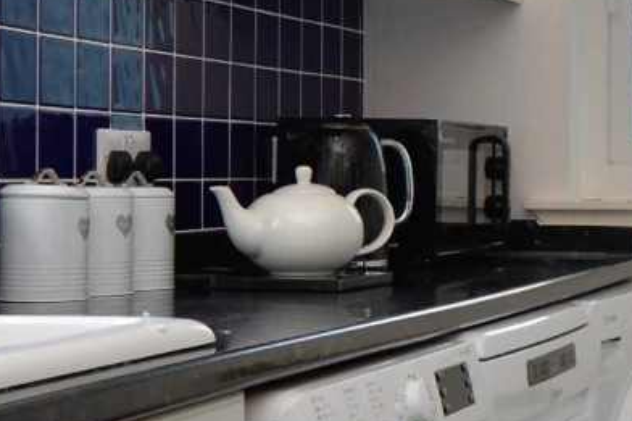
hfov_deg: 20.1
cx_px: 756
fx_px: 1675
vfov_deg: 14.3
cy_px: 181
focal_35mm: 95
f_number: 5.6
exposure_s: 1/125
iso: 400
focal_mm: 13
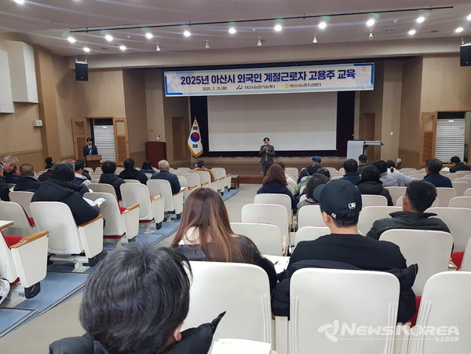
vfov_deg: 53.1
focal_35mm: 26
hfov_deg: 67.3
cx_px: 236
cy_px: 177
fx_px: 354
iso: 200
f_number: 1.7
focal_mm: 4.3
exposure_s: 1/60
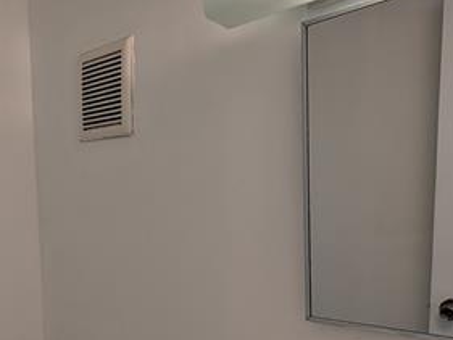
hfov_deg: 46.9
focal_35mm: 37
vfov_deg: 37.6
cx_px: 77
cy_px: 263
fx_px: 484
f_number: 2.2
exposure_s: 1/60
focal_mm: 1.54
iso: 51
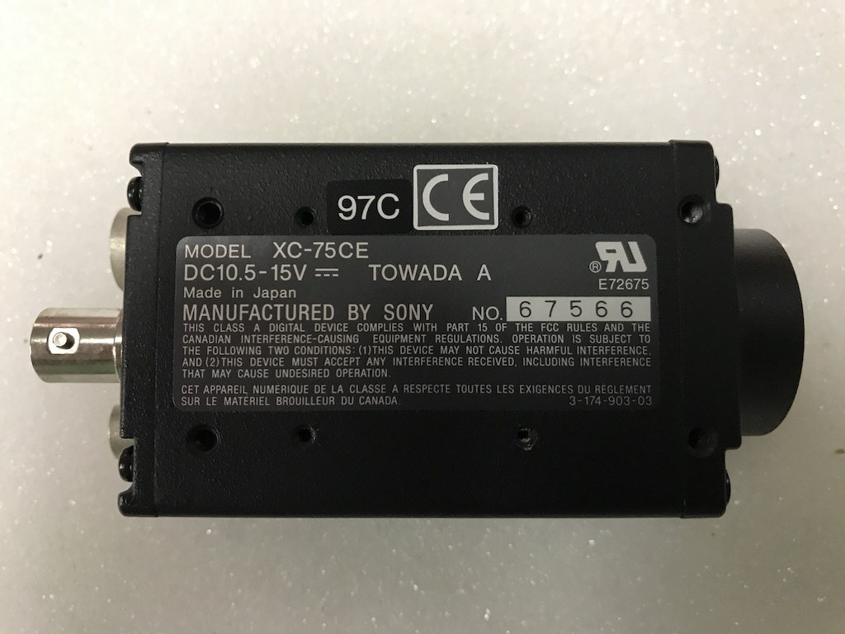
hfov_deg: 63.4
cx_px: 422
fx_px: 683
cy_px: 317
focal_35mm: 28
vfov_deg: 49.7
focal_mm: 3.99
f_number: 1.8
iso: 64
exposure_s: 1/17
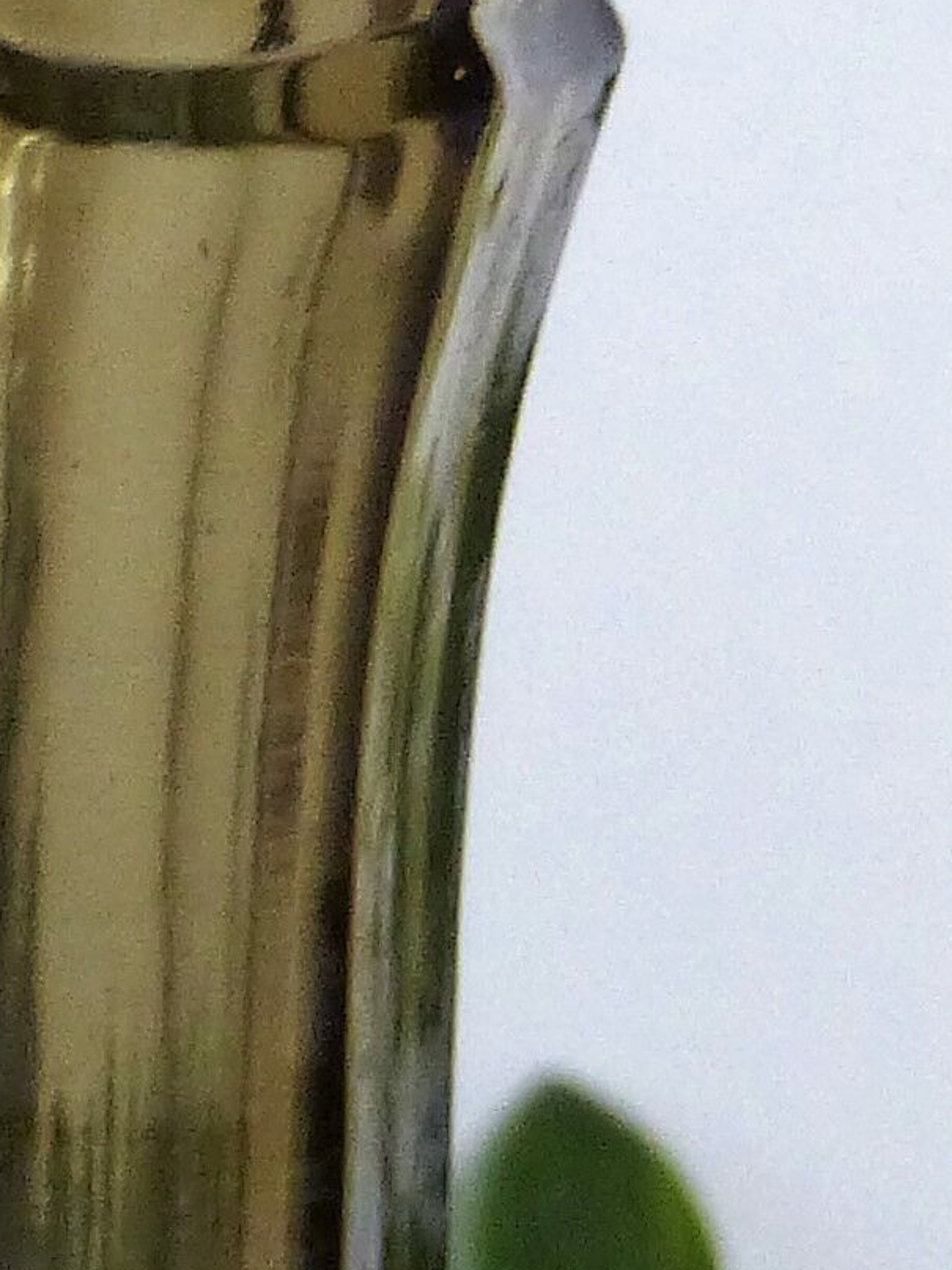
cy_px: 232
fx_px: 28000
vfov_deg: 2.6
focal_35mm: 764
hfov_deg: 1.9
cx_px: -71
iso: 400
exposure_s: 1/50
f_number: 2.8
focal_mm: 25.2
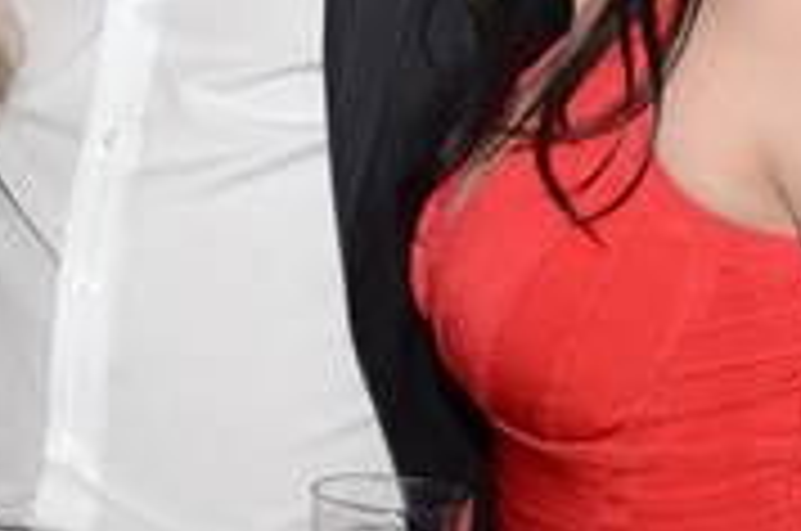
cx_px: 122
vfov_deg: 9.1
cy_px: -194
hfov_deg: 13.8
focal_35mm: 148
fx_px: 3287
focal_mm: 32
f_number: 5
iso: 1250
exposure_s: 1/30
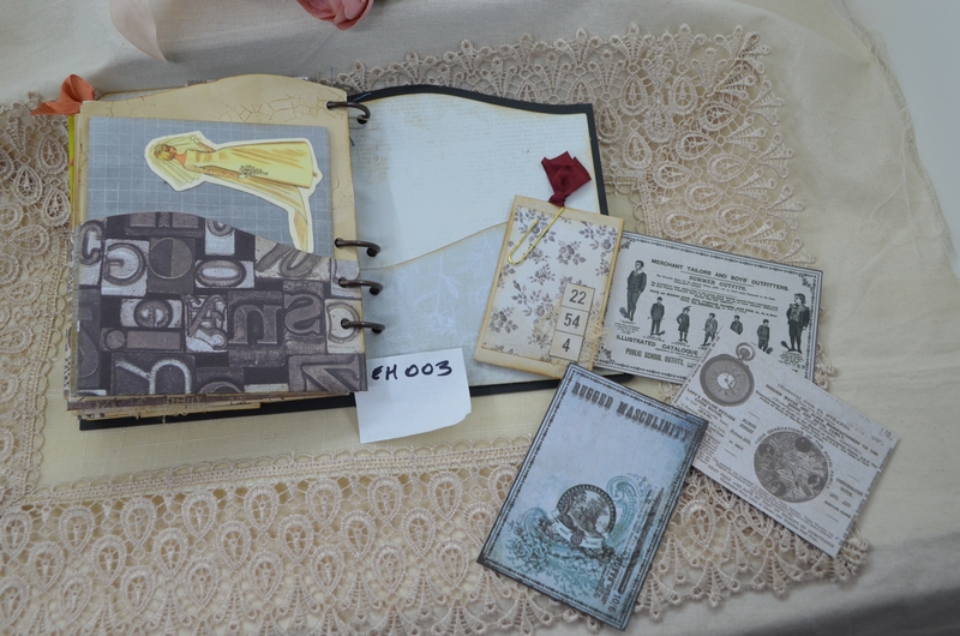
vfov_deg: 36.7
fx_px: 958
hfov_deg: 53.2
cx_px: 480
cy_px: 318
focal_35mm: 36
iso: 400
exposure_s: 1/60
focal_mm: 24
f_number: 5.6
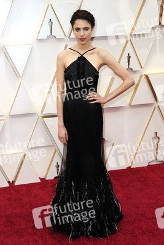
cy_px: 122
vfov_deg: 32.4
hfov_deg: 21.9
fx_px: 423
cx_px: 82
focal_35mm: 62
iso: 800
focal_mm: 62
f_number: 7.1
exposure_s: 1/250
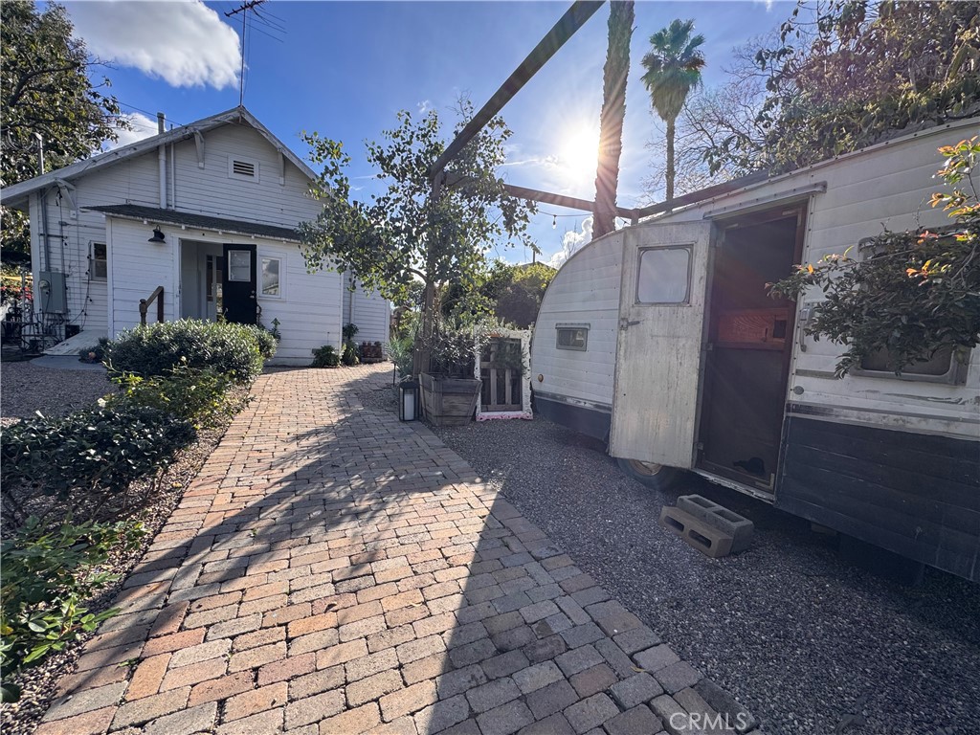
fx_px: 396
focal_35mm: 14
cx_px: 490
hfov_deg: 102.1
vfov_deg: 85.7
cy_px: 368
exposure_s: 1/831
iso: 40
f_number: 2.2
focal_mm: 2.22
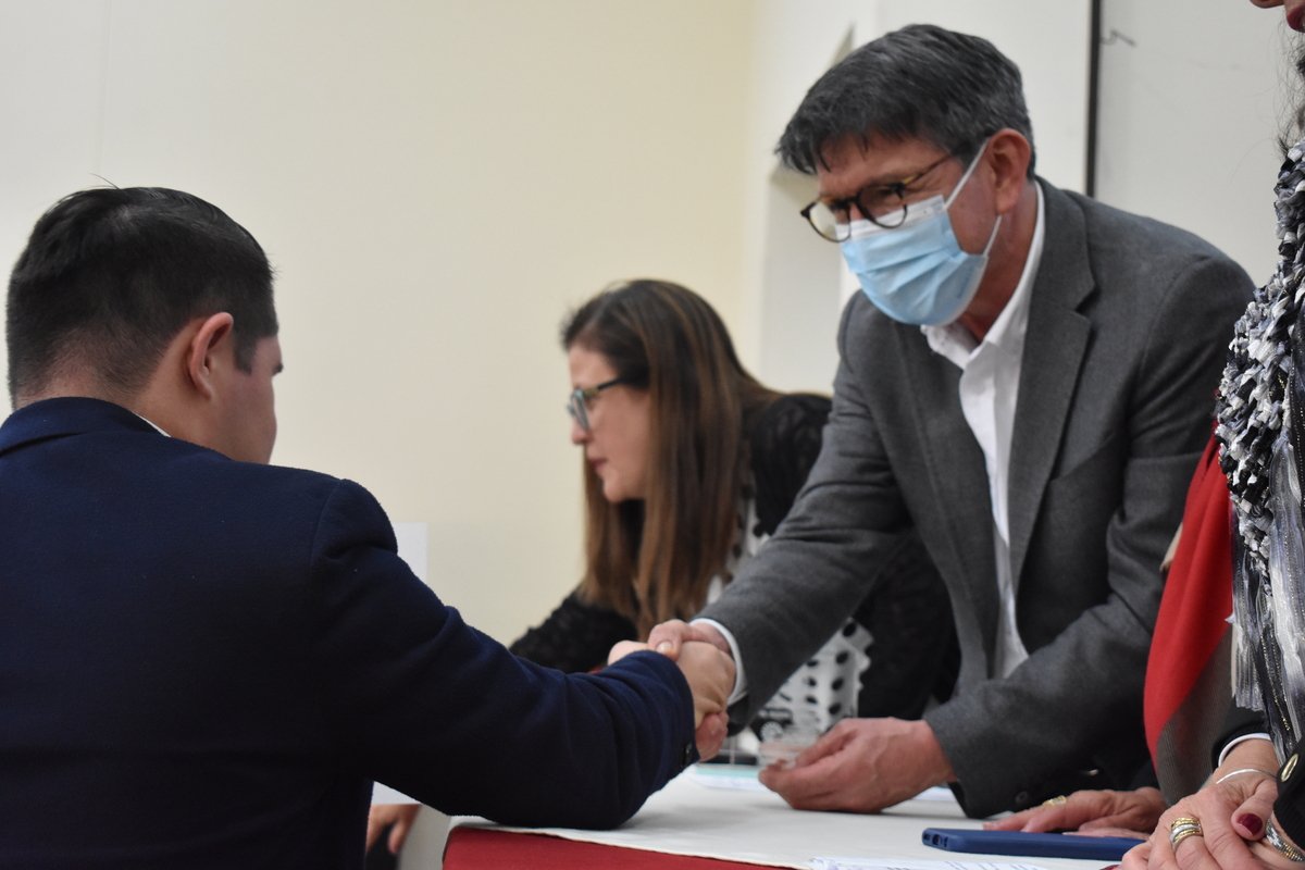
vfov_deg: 20.2
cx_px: 652
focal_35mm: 68
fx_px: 2447
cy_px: 435
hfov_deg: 29.9
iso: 2200
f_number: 5
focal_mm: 45
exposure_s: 1/60
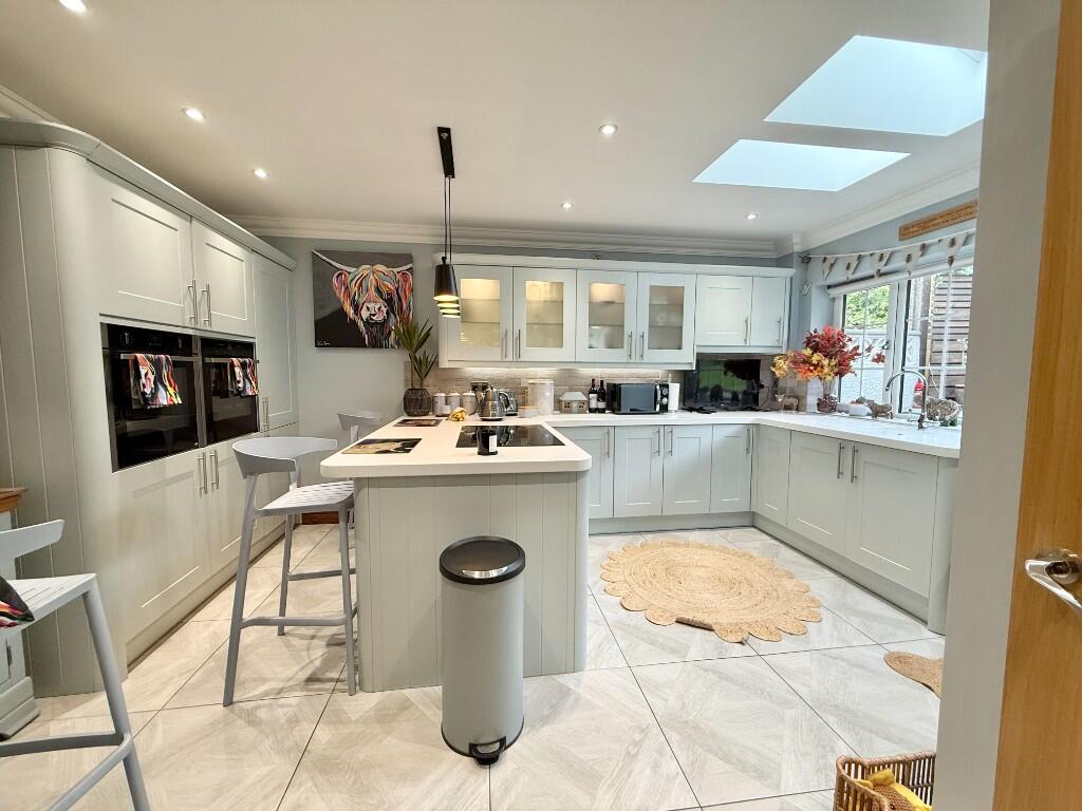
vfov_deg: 85.7
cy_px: 406
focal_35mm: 14
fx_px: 438
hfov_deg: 102.1
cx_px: 541
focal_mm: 2.22
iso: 200
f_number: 2.2
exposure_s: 1/100
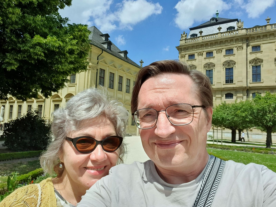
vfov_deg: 54.9
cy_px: 104
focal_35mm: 25
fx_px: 199
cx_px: 138
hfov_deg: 69.4
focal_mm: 3.3
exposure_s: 1/1984
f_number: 1.9
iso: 50
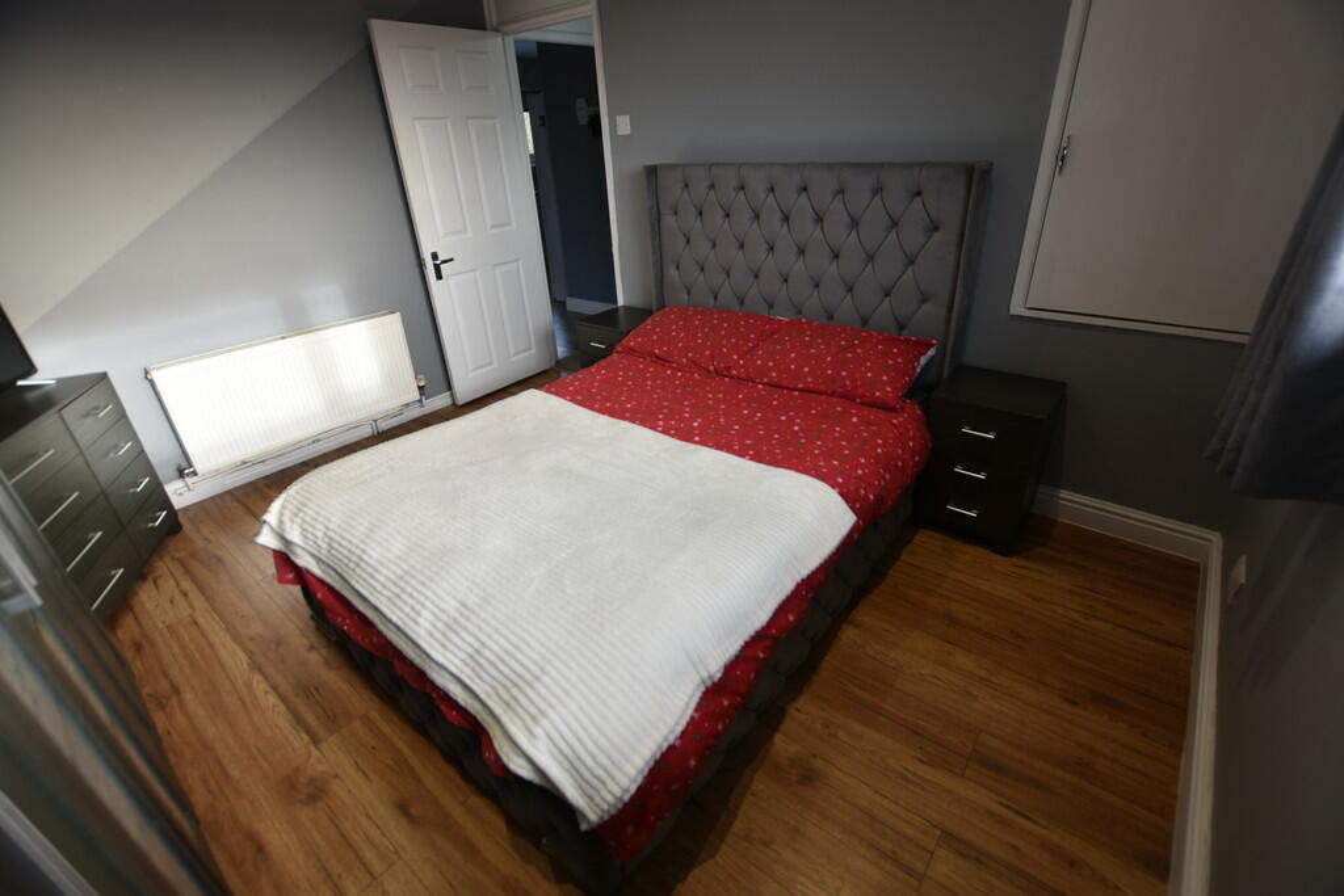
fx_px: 560
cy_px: 448
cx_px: 672
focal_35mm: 15
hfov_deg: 100.4
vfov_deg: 77.3
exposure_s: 1/60
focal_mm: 10
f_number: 4
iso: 100
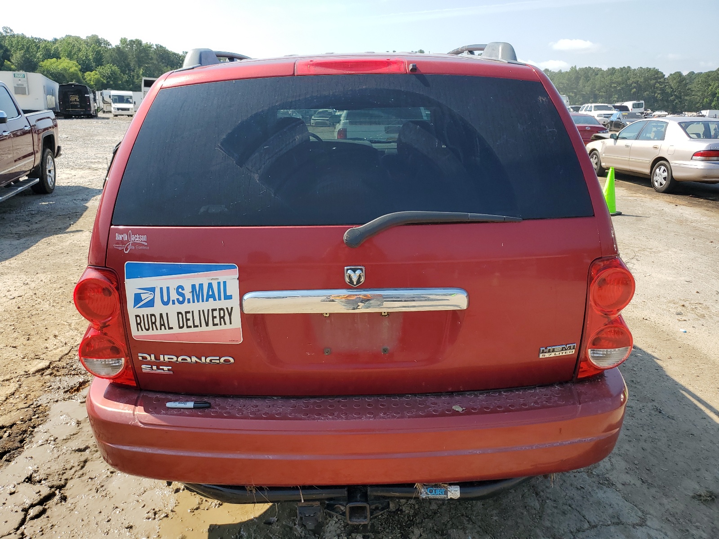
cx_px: 360
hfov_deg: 67.3
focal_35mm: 26
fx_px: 540
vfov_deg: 53.1
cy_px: 270
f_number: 1.5
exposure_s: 1/2000
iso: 50
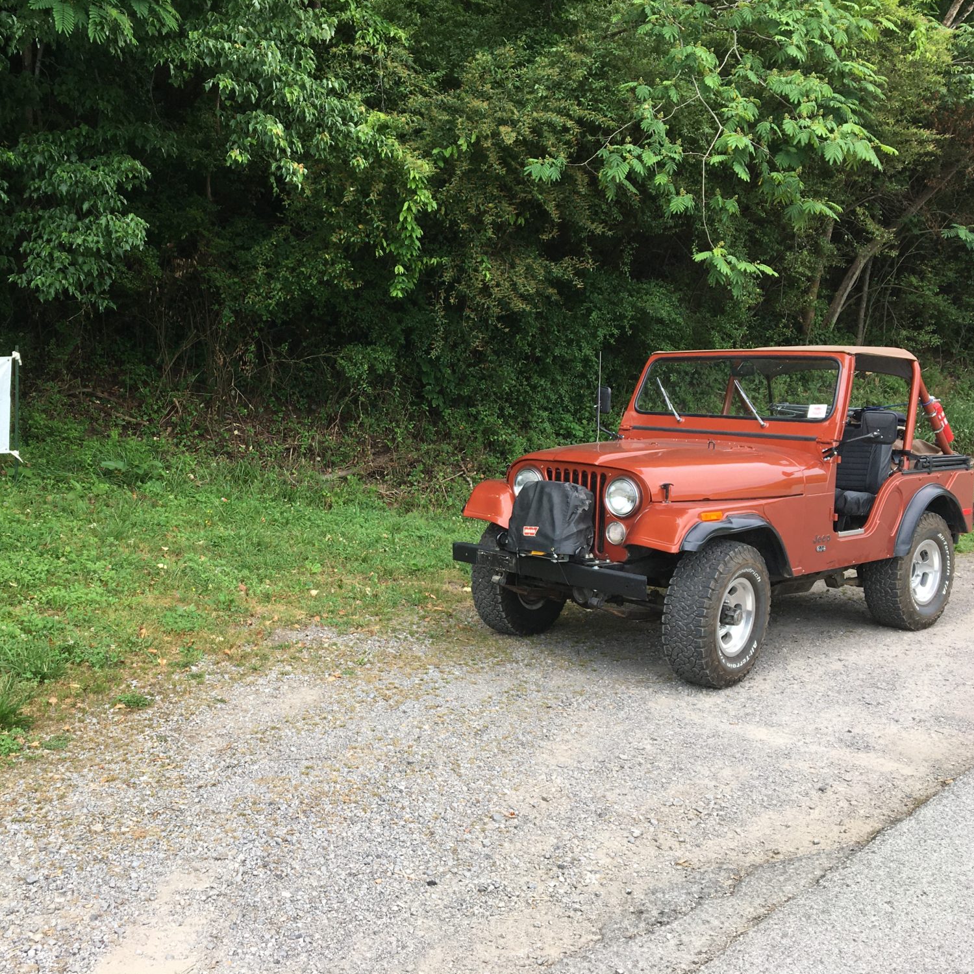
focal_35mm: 35
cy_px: 483
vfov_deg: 47.2
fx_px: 1114
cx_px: 353
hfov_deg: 46.7
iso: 25
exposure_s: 1/310
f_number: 2.2
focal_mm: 4.15
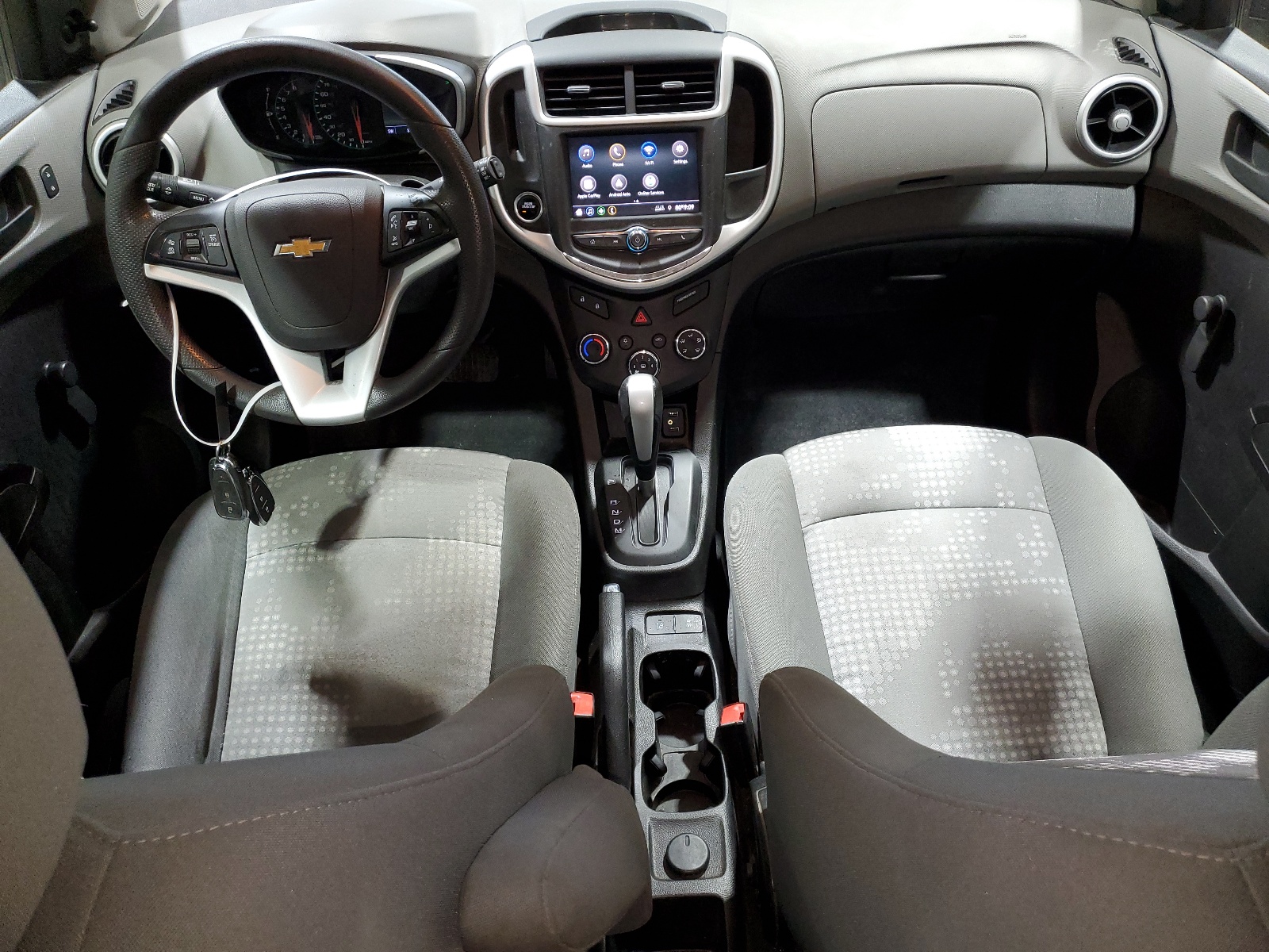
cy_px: 476
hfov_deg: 67.3
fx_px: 953
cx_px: 634
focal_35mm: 26
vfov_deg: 53.1
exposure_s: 1/60.2
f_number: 1.5
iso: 171
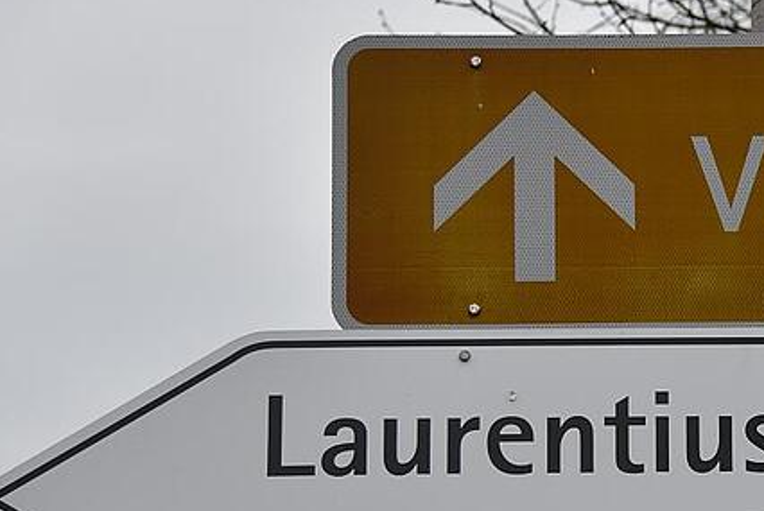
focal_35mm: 167
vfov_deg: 8.2
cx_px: 810
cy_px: 463
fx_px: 3548
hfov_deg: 12.1
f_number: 4
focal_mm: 66
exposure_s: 1/1000
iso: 400
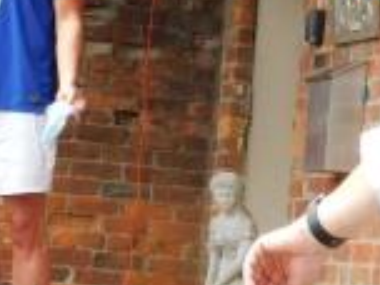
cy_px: 65
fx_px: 2130
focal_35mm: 194
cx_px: 312
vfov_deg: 7.6
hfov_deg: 10.2
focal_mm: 11.7
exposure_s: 1/250
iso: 125
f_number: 4.2
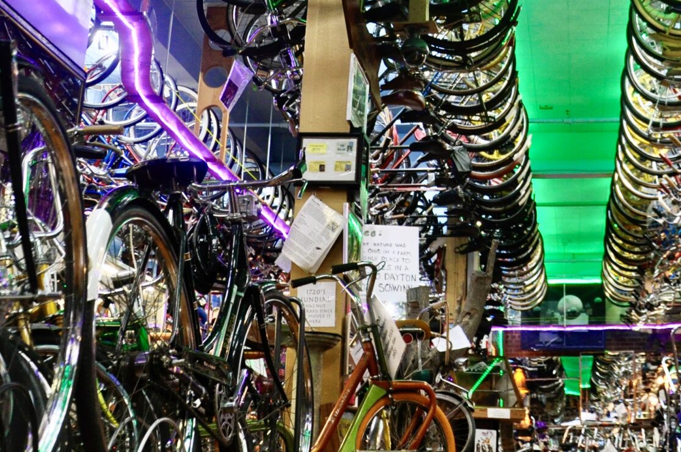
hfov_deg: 31.3
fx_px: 1171
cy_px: 47
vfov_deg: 21.4
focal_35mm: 62
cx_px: 577
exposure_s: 1/50
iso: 800
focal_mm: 18
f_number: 3.5
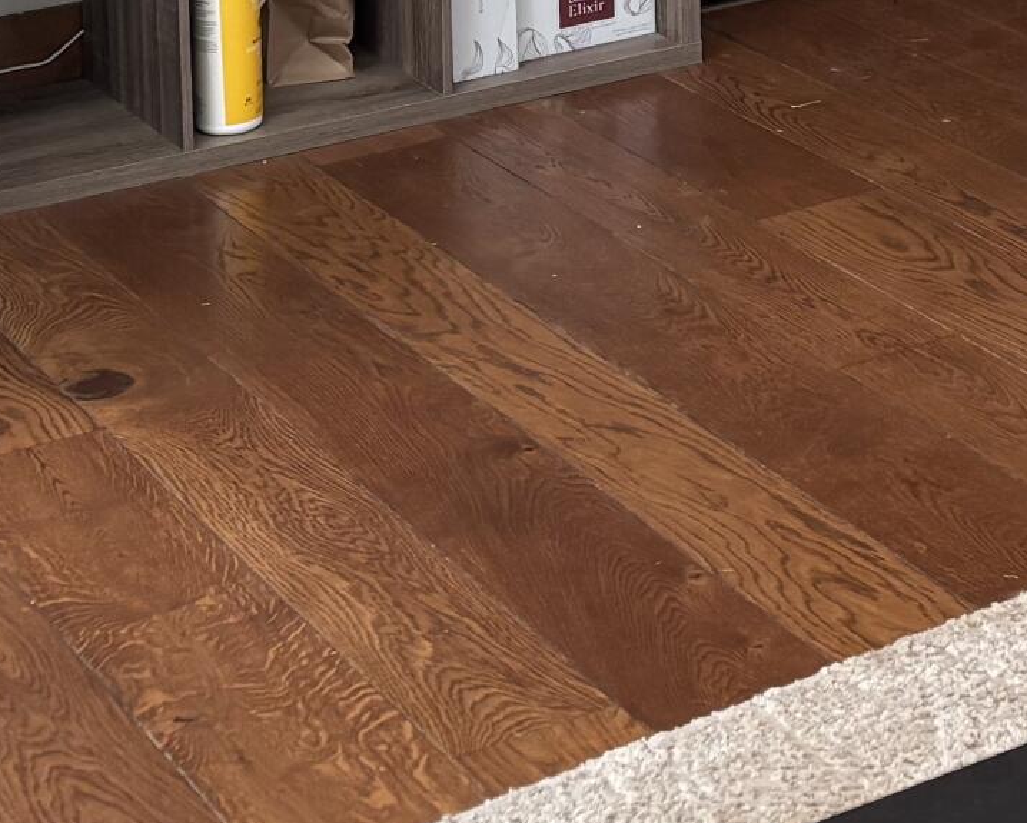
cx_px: 945
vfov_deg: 13.2
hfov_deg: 17.8
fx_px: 3223
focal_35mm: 106
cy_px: -637
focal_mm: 5.96
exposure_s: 1/75
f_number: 1.6
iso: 125
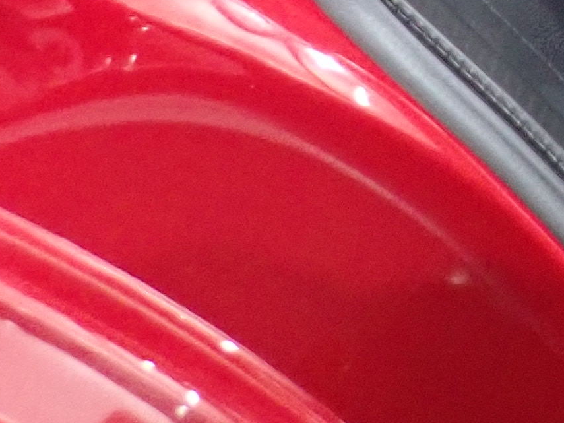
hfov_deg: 13.7
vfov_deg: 11.1
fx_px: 1906
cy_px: -509
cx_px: 1204
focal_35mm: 117
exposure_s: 1/25
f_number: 2
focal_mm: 4.5
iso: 800
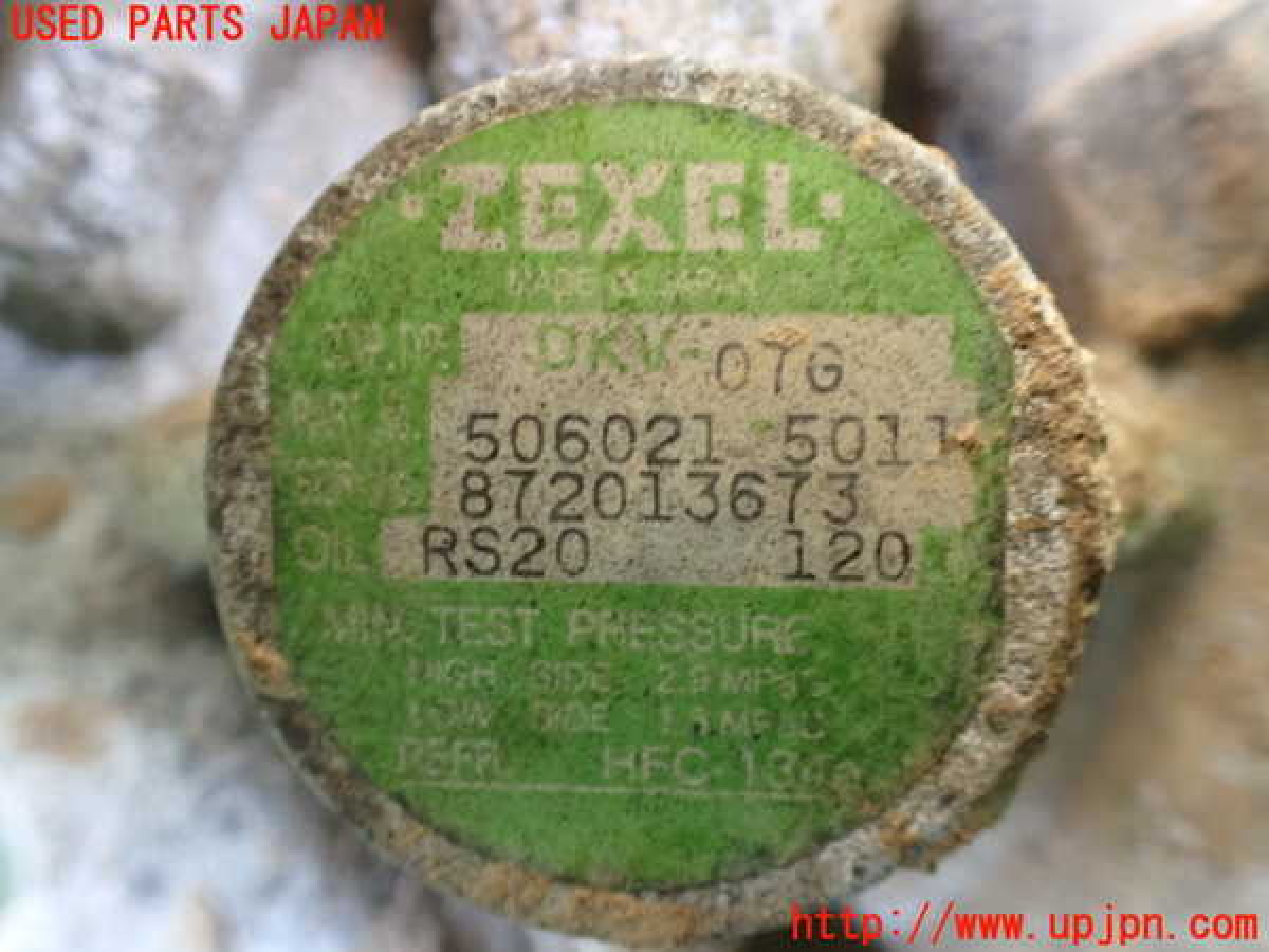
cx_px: 634
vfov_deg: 46.8
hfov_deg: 60.0
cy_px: 476
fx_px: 1100
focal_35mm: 30
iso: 1250
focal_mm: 5.4
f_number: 2.3
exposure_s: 1/30
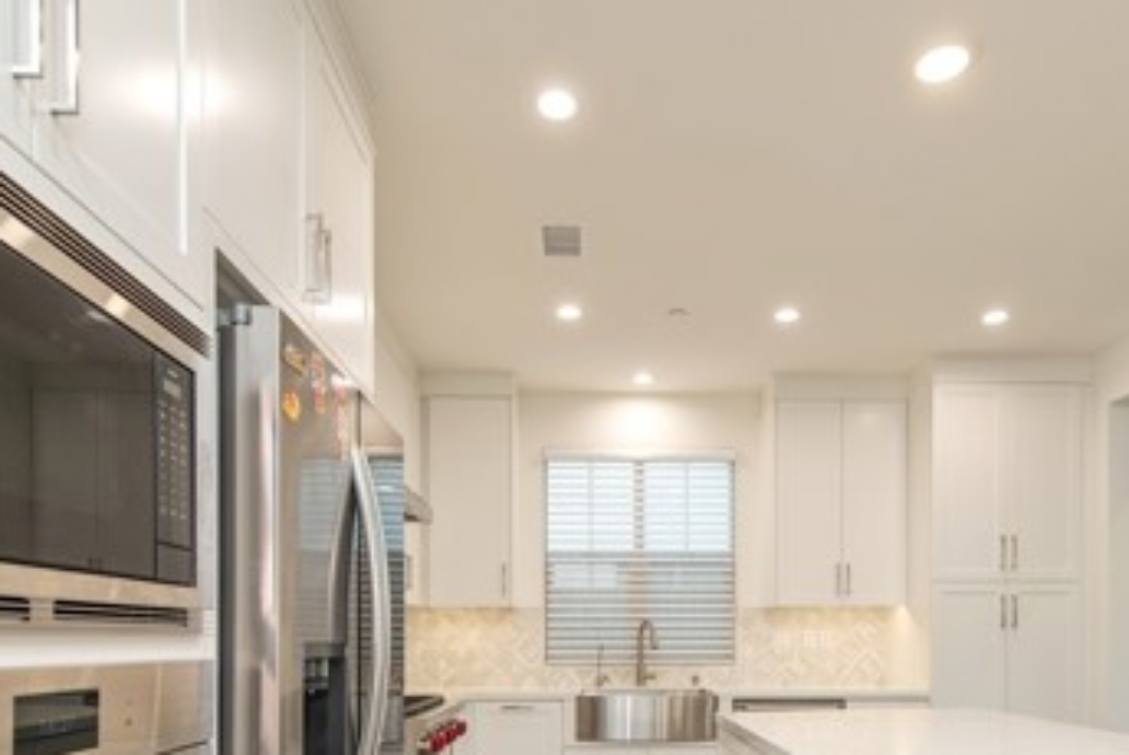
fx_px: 816
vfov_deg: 46.1
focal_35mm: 26
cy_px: 640
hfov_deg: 69.2
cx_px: 617
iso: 400
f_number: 4
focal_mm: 14
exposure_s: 1/60
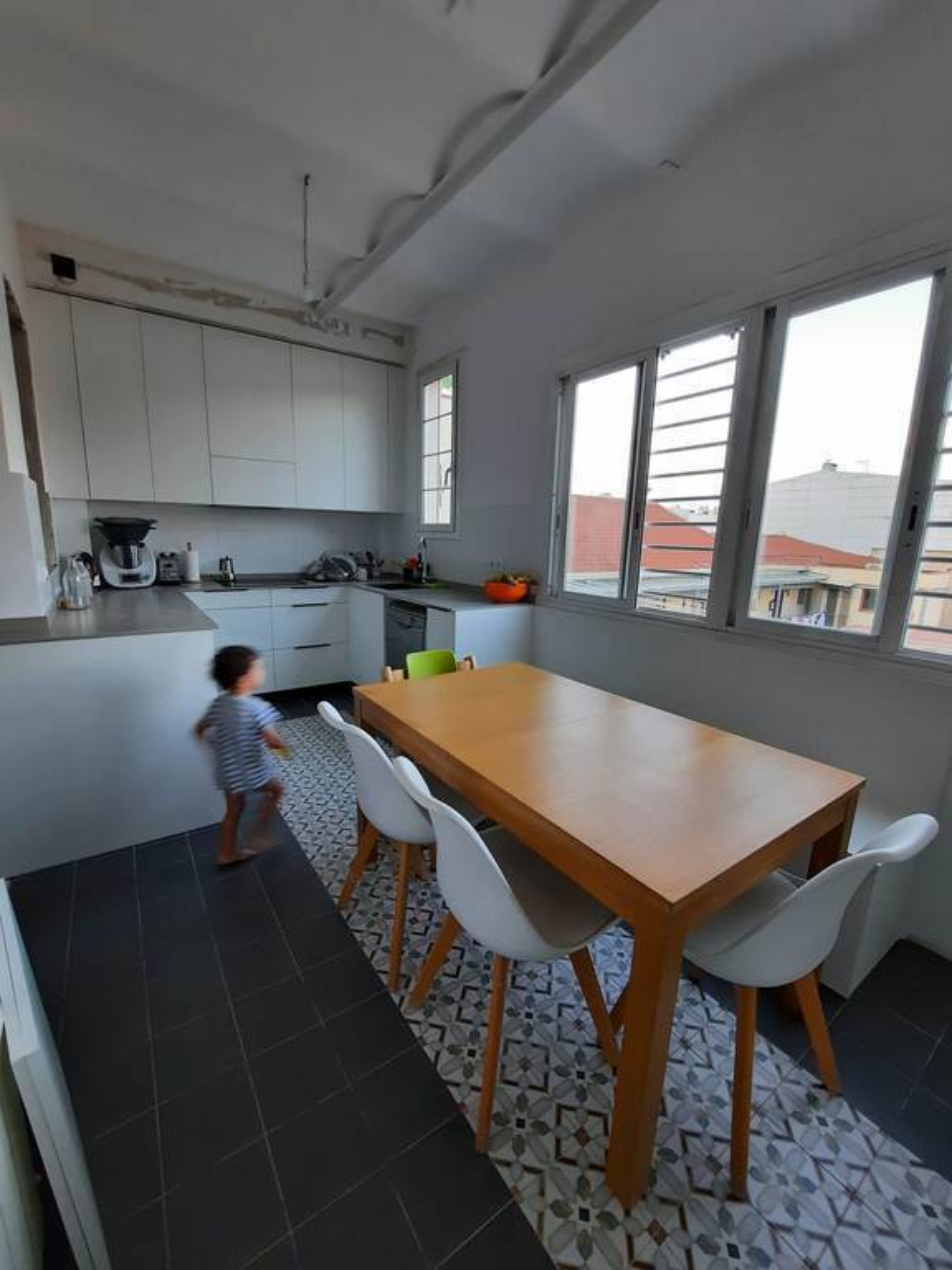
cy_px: 635
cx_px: 476
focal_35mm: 13
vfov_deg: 106.2
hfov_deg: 89.9
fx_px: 477
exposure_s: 1/50
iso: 125
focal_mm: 1.74
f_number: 2.2
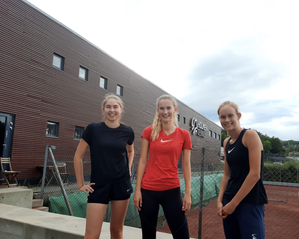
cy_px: 127
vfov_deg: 49.9
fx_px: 257
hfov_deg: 60.4
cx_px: 157
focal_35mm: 29
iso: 40
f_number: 2
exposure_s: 1/216
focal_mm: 4.6
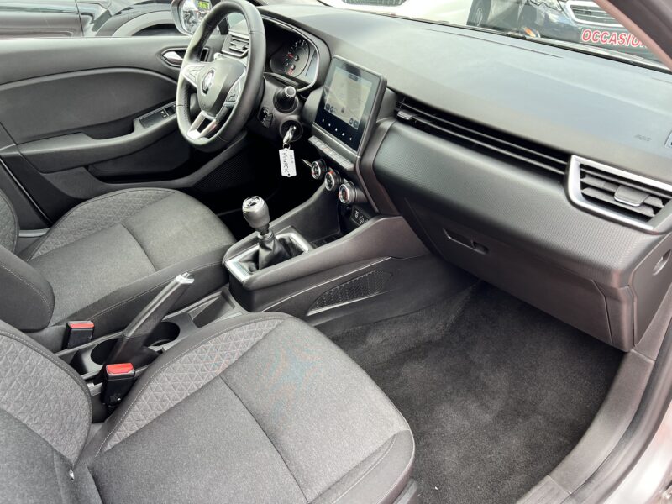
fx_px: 505
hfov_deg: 67.3
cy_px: 252
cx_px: 336
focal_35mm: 26
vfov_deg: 53.1
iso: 80
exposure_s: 1/121
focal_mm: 5.7
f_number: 1.5
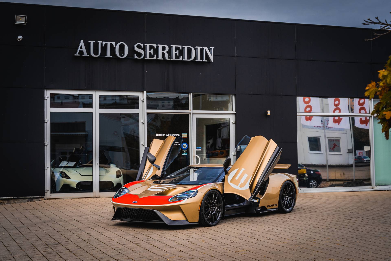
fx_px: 608
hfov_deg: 35.6
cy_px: 130
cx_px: 196
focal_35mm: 56
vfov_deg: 24.2
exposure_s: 1/320
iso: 640
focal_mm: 56
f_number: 6.3
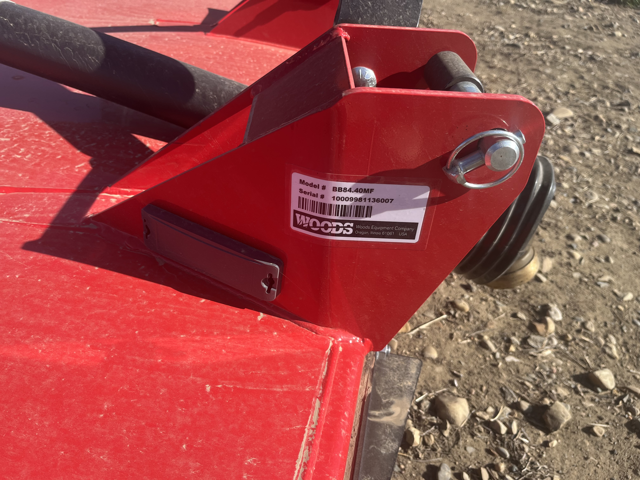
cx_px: 320
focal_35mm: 26
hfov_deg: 67.3
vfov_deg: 53.1
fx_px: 481
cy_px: 240
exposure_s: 1/1802
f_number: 1.6
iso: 50
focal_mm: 5.1
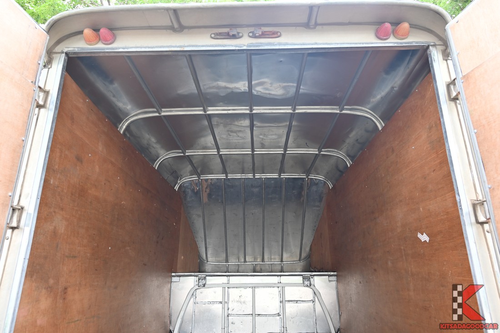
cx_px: 250
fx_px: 333
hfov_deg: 73.7
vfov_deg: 53.2
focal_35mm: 24
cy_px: 166
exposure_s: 1/30
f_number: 5.6
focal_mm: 24
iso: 200
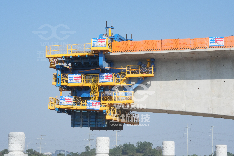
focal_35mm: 105
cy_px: 78
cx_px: 117
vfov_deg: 13.0
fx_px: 682
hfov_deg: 19.5
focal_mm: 70
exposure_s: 1/250
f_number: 22
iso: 800
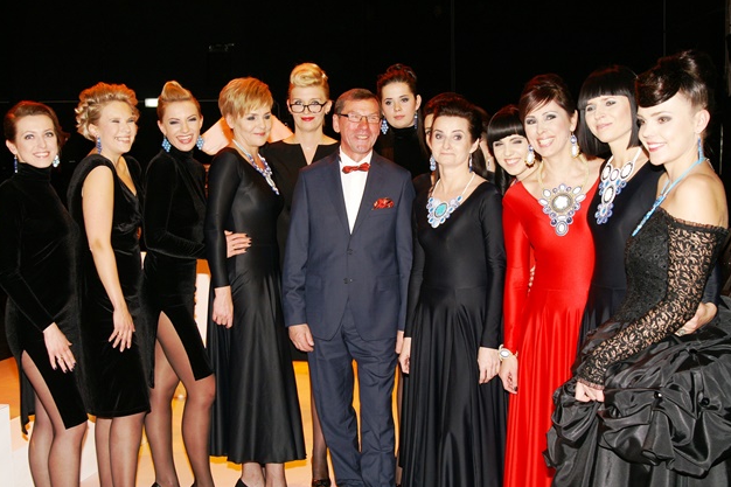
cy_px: 244
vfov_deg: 29.2
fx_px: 934
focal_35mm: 46
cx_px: 362
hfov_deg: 42.8
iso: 200
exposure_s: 1/60
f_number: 5.6
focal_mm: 30
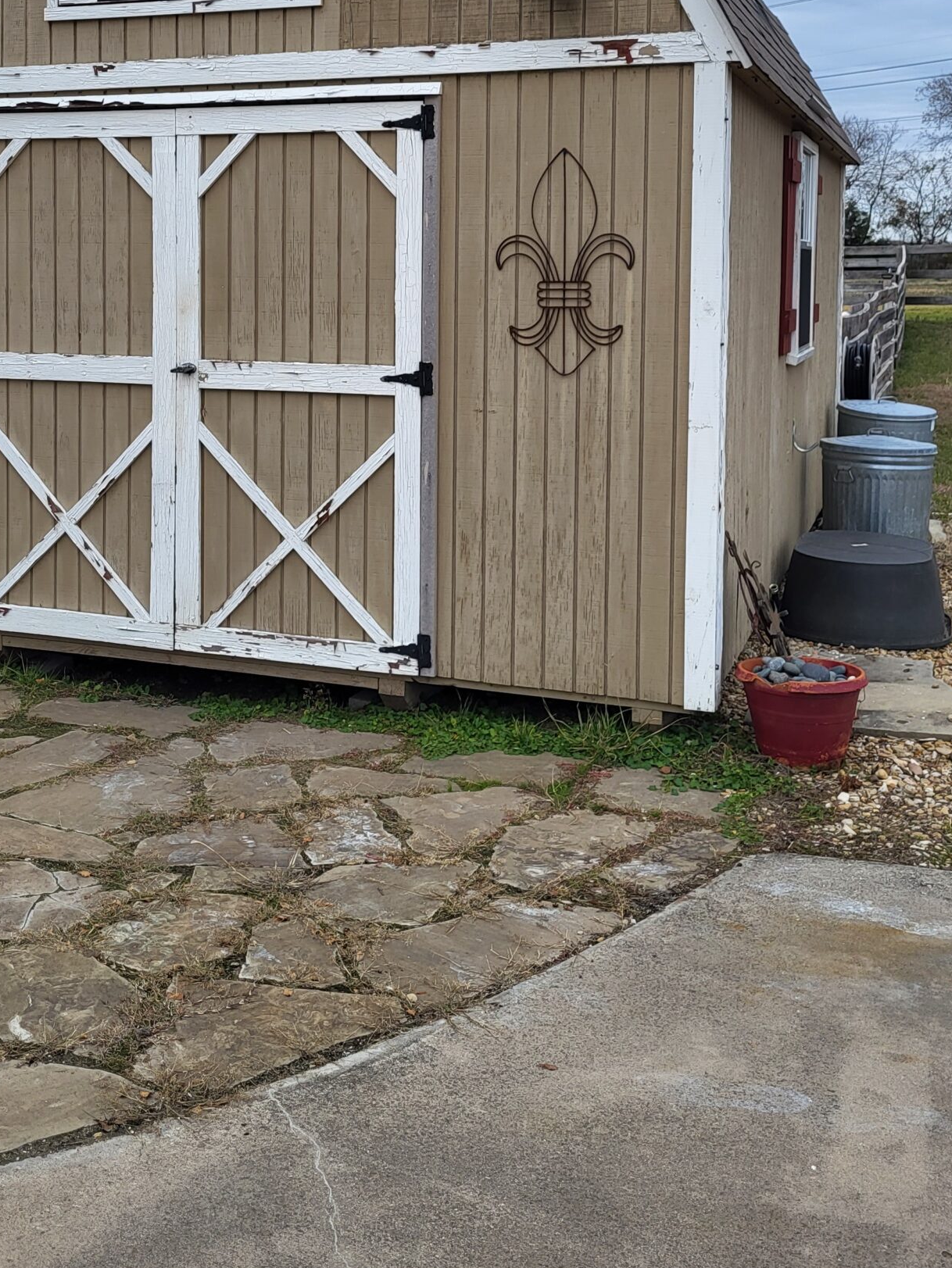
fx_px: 1503
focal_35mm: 41
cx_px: 370
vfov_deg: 44.5
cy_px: 341
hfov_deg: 35.0
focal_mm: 5.4
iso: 40
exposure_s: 1/1258
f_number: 1.8
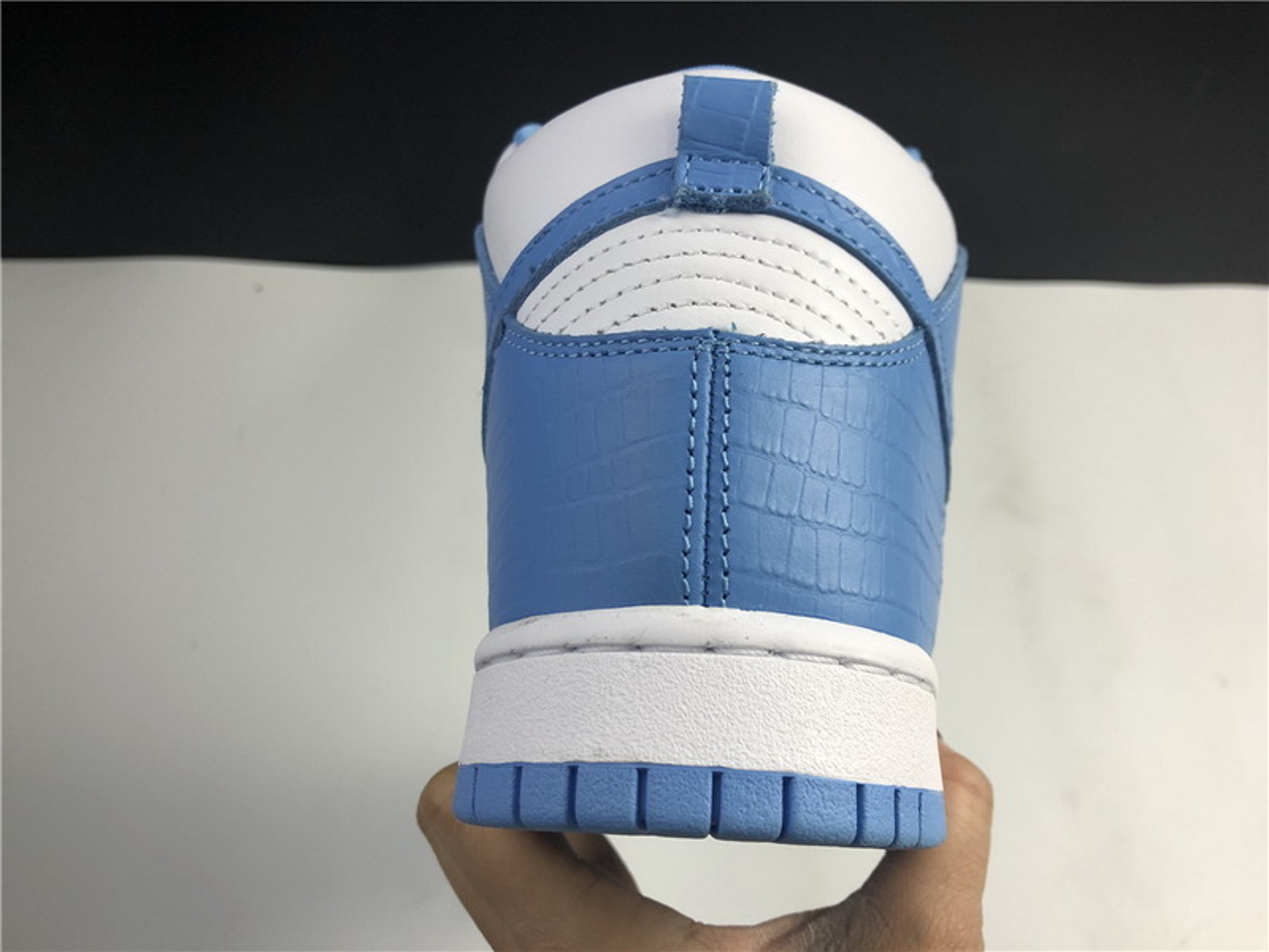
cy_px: 476
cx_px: 634
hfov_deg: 63.4
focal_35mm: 28
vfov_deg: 49.7
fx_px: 1026
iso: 32
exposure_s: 1/100
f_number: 1.8
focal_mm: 4
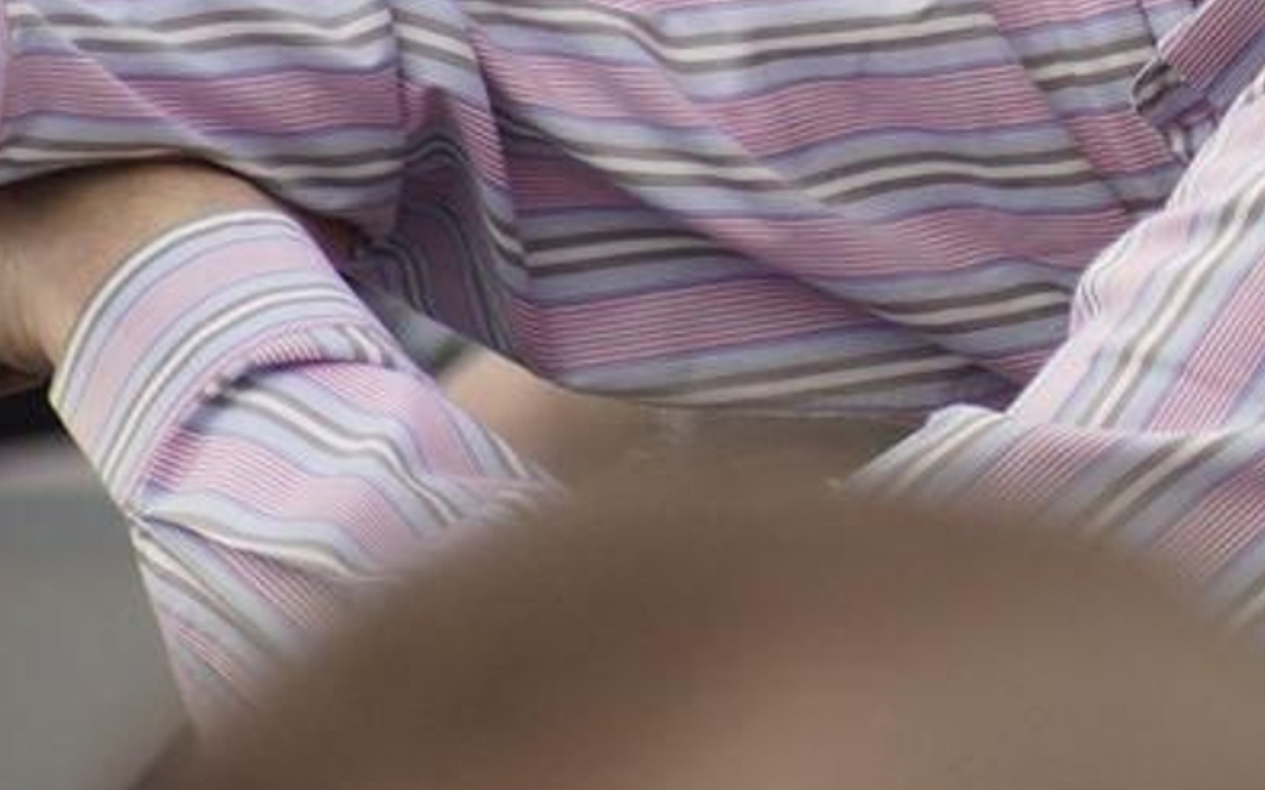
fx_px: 31401
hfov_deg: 2.3
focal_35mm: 911
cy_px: -222
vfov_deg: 1.4
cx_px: 1204
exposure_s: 1/1000
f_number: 5.6
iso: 640
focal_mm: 230
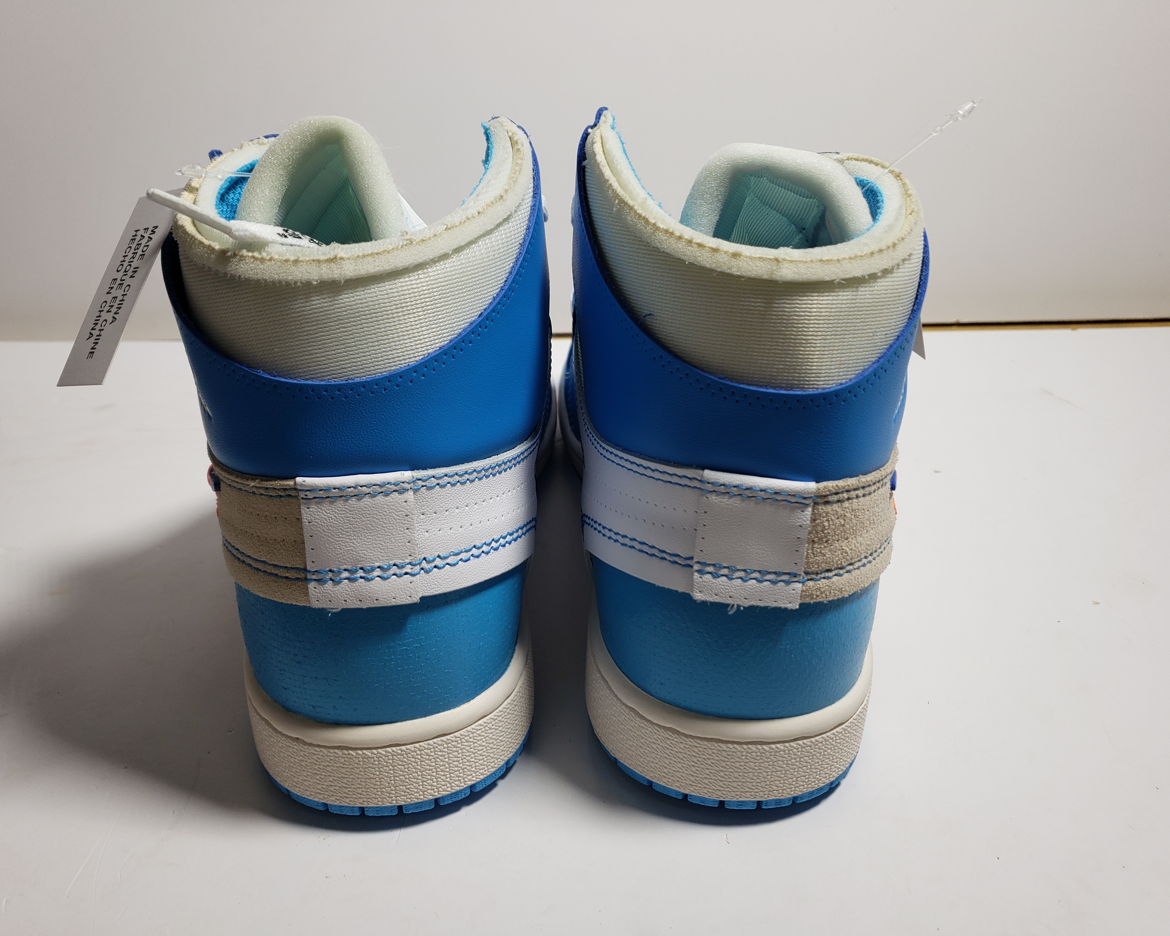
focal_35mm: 28
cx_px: 570
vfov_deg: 51.5
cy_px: 480
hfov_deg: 62.2
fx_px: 970
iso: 50
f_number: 1.5
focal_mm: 4.3
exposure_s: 1/510
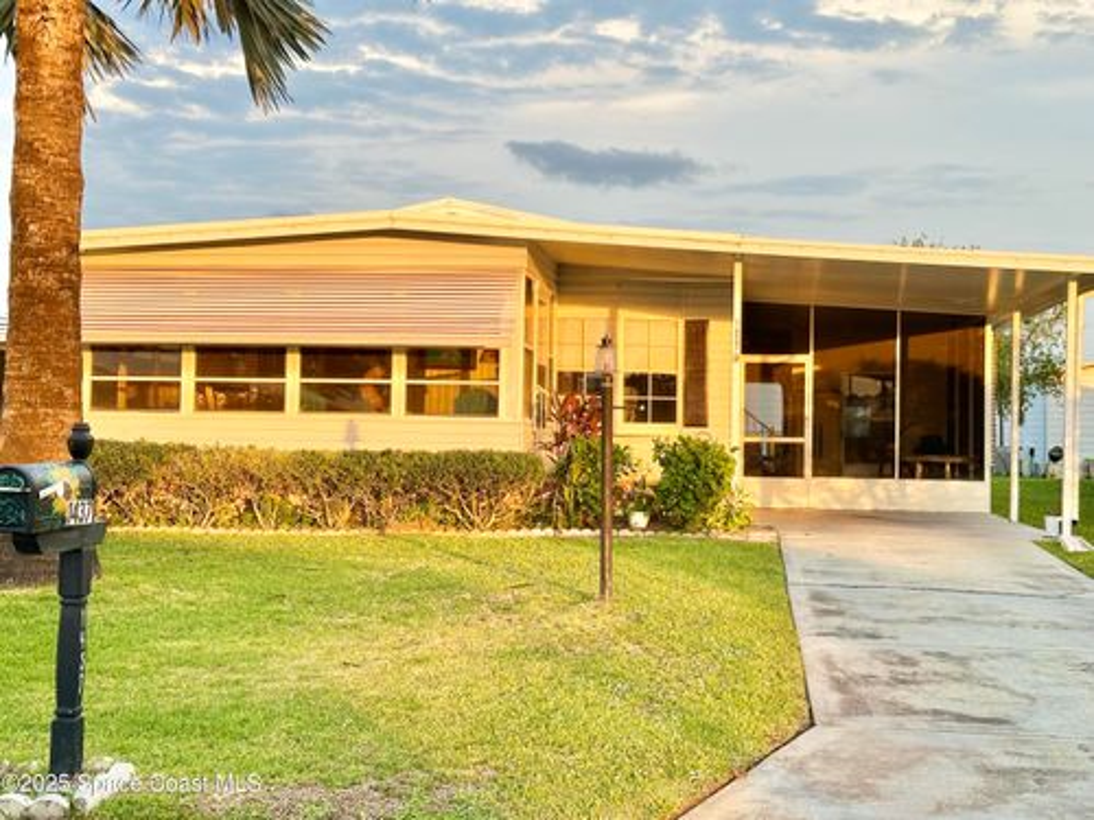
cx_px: 547
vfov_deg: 30.3
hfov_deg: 39.7
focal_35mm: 48
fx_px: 1517
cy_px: 410
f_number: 1.78
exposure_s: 1/323
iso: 64
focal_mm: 6.86
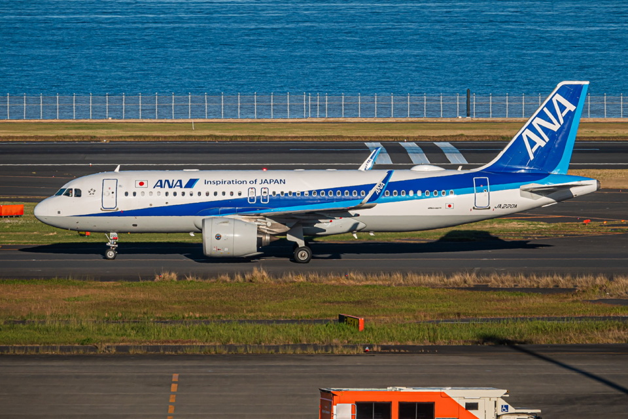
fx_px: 5407
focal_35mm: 310
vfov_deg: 4.4
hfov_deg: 6.6
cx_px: 314
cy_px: 210
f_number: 5
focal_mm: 113.69
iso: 64
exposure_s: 1/1000
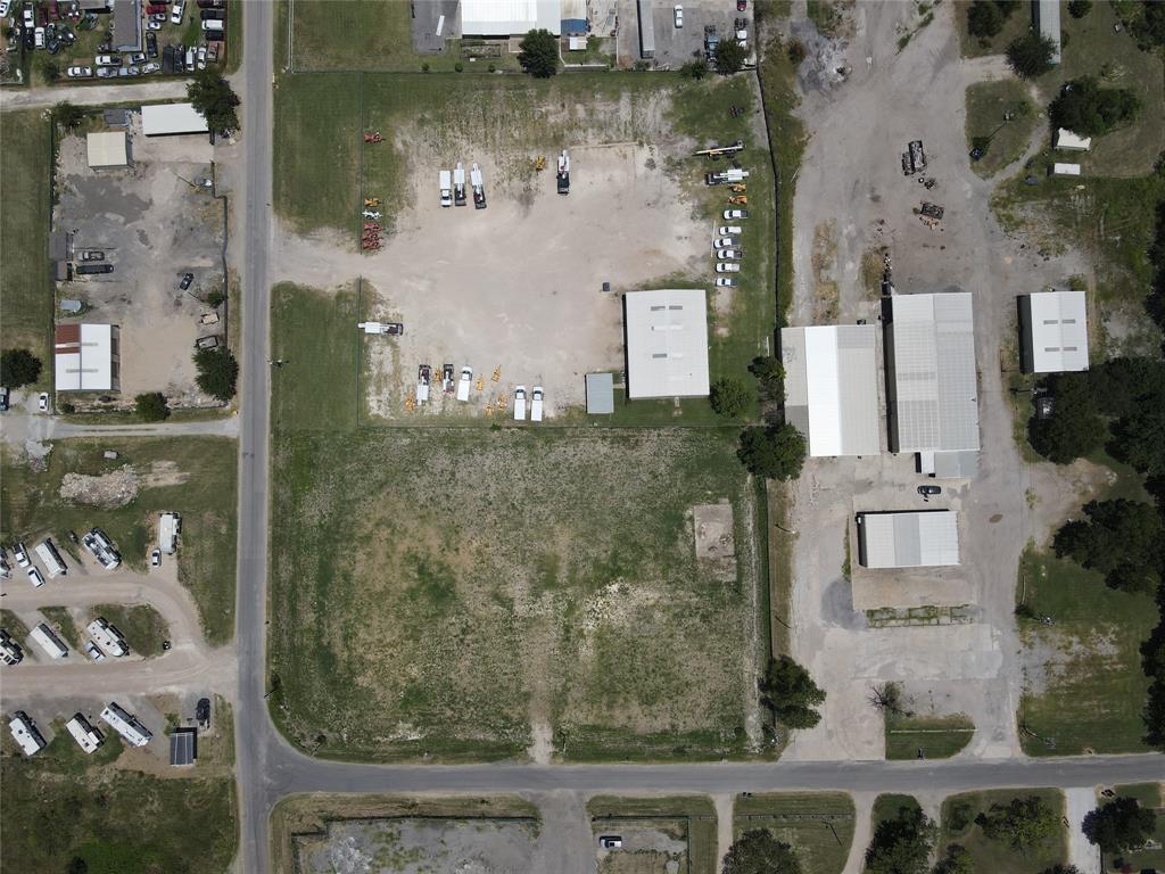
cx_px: 582
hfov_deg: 71.6
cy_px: 437
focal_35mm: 24
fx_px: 808
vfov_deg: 56.8
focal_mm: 4.5
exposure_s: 1/1500
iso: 100
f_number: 2.8
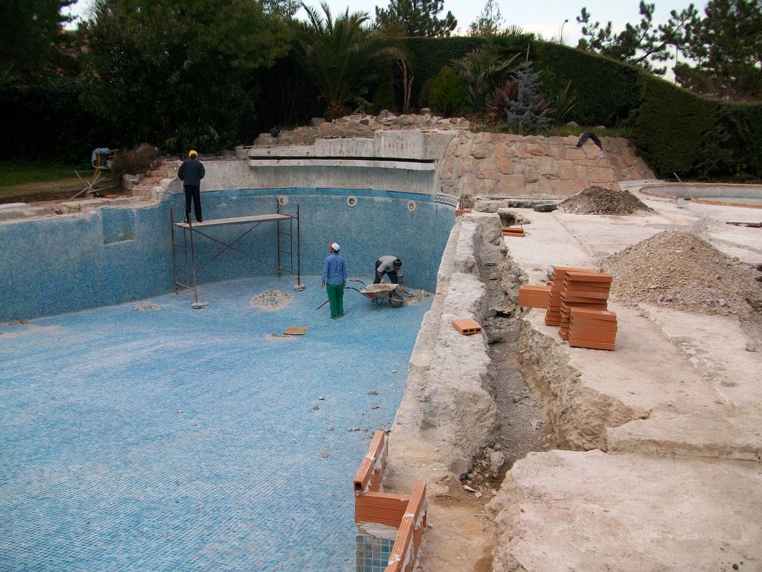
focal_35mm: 32
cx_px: 381
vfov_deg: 44.2
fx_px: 704
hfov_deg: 56.8
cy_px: 286
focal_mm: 5.7
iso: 64
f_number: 2.8
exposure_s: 1/125
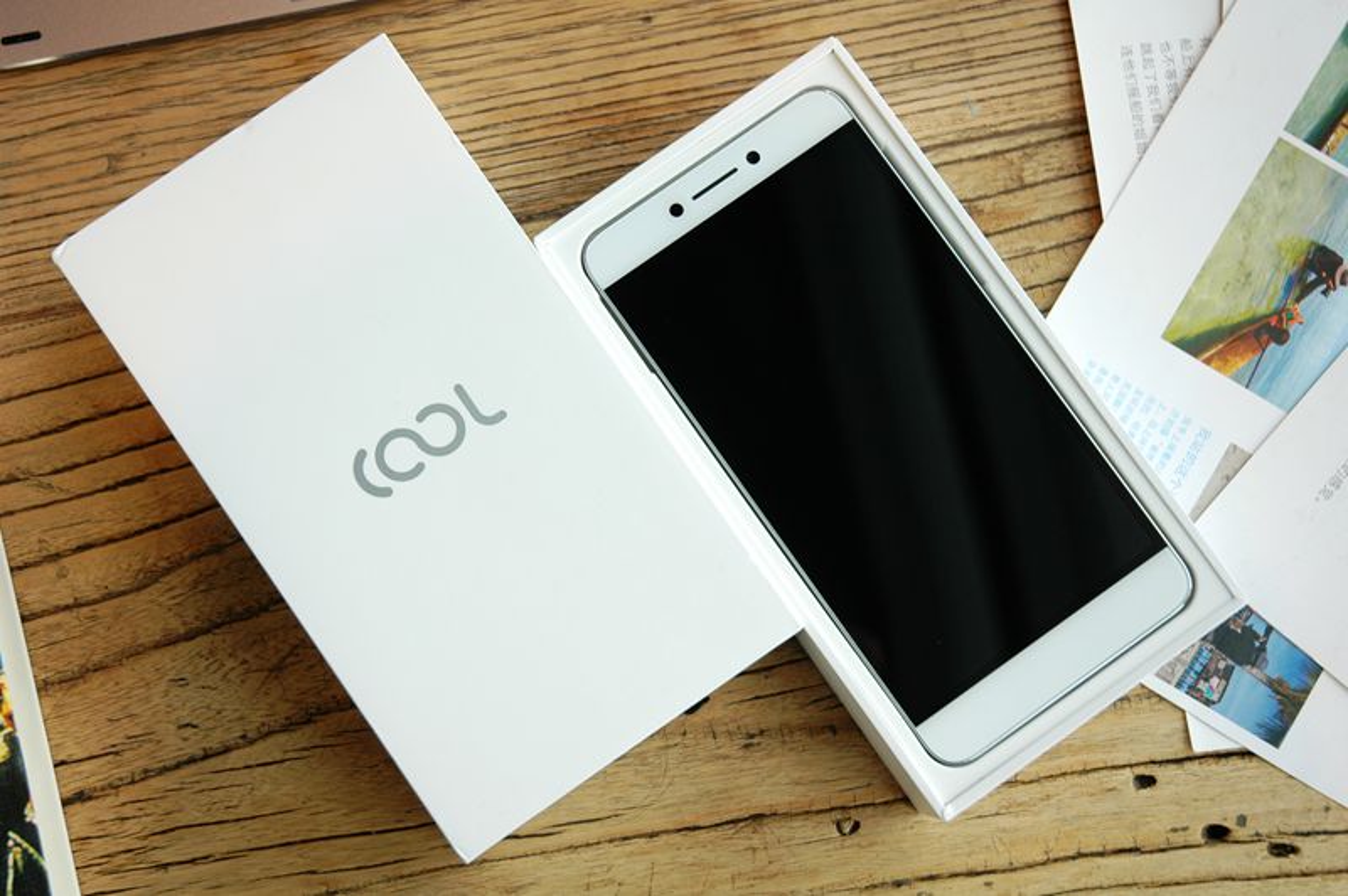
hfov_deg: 33.4
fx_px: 2245
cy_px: 448
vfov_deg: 22.6
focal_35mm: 60
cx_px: 674
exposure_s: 1/60
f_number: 4.5
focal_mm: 40
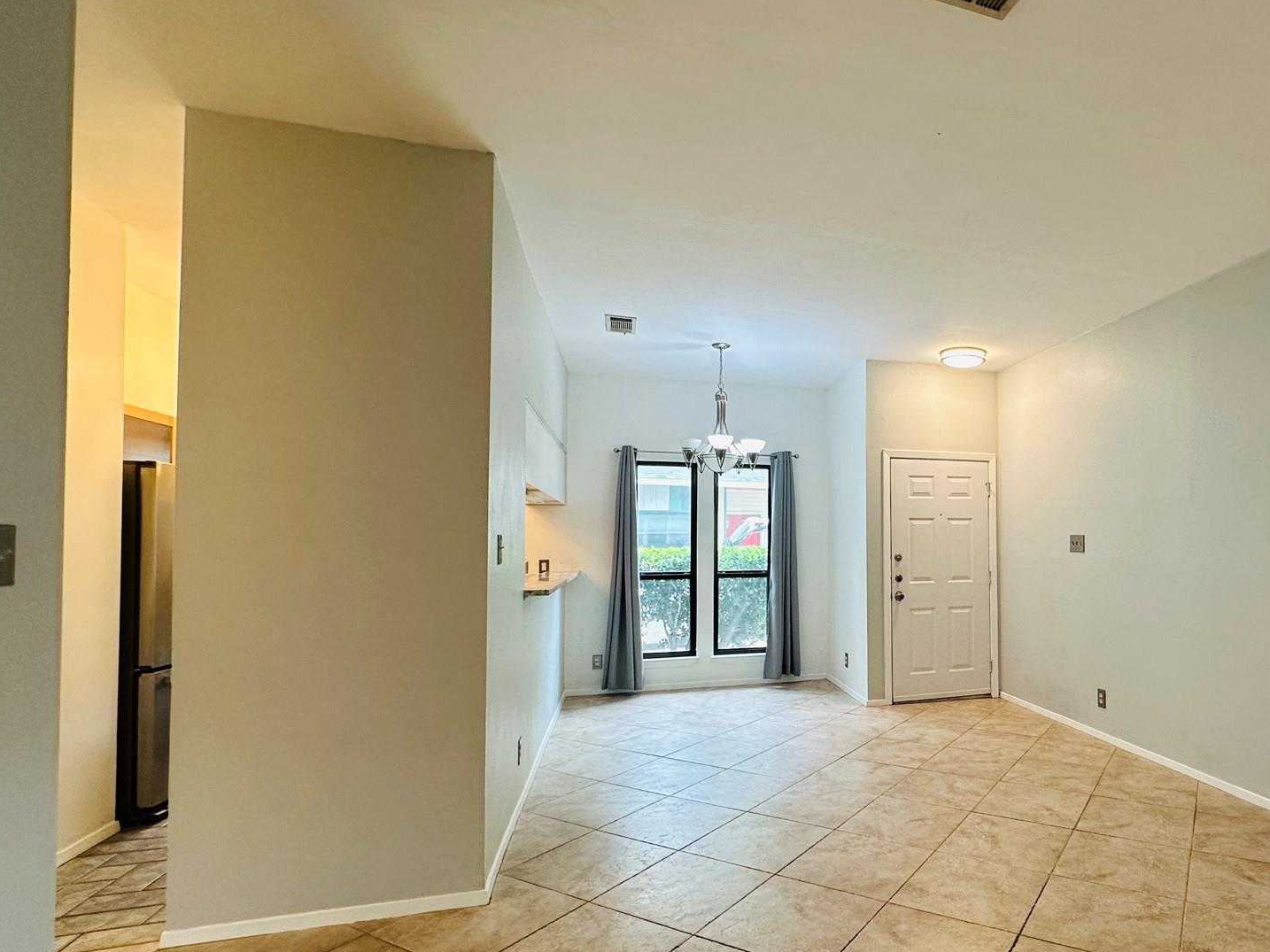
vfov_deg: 65.8
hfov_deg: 78.5
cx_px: 868
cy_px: 522
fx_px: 734
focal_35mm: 20
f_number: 2.2
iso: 160
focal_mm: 2.22
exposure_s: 1/120
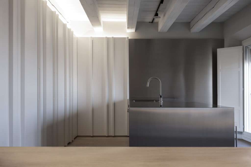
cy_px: 84
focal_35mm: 32
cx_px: 126
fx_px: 223
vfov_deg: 41.1
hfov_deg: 58.7
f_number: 6.4
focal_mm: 21.4
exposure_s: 1/5
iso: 100
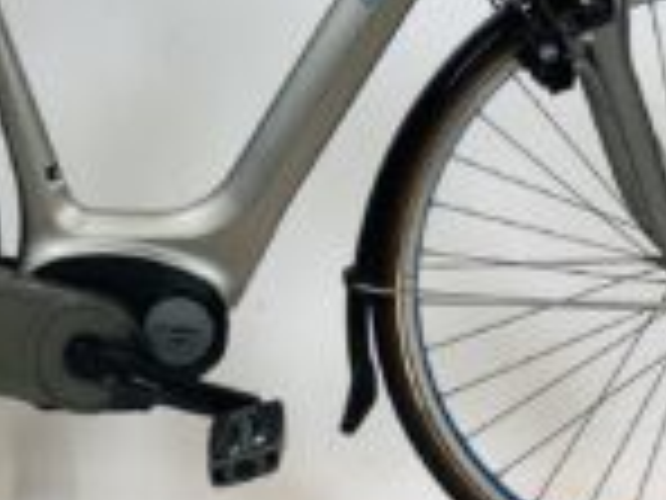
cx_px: 212
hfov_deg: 24.6
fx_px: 1520
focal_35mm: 79
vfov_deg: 18.0
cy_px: -50
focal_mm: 4.25
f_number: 1.8
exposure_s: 1/100
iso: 80
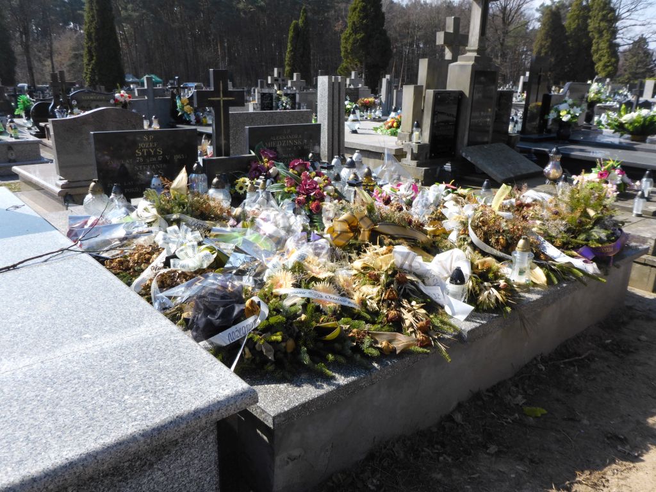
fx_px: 531
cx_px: 328
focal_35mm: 28
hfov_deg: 63.4
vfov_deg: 49.7
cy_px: 246
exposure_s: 1/500
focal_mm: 4.9
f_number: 3.3
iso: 80
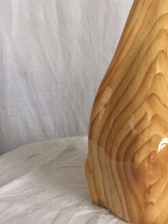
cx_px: 126
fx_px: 369
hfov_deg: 25.3
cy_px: 105
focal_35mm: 57
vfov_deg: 33.8
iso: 200
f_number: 2.2
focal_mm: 4.15
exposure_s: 1/33
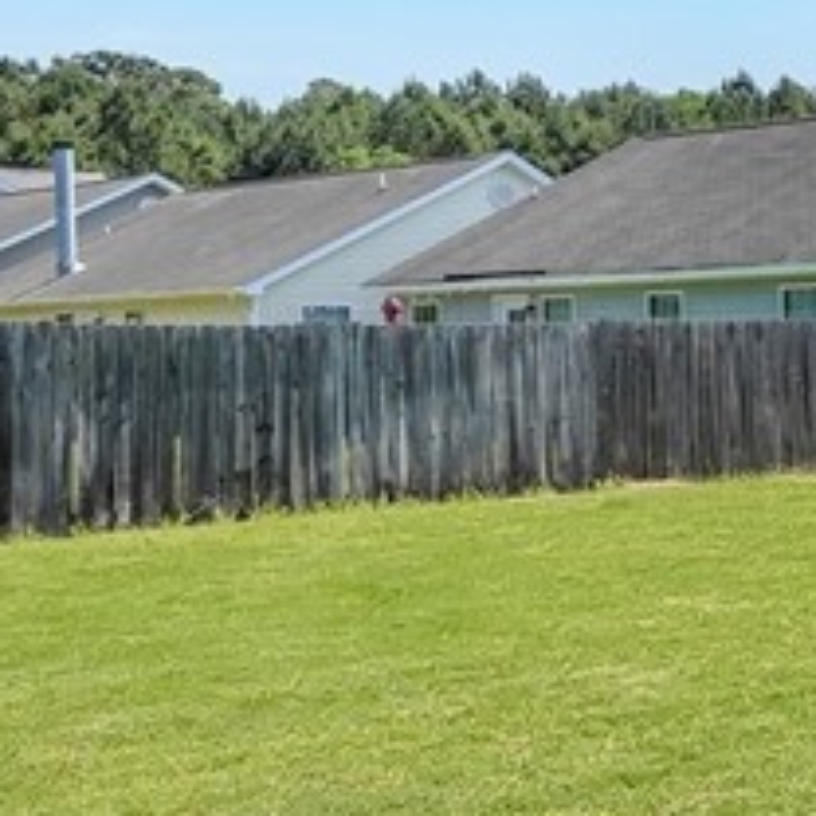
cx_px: 1530
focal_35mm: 71
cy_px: 339
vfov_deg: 24.3
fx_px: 1894
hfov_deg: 18.3
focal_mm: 16
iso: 320
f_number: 9
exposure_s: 1/1000
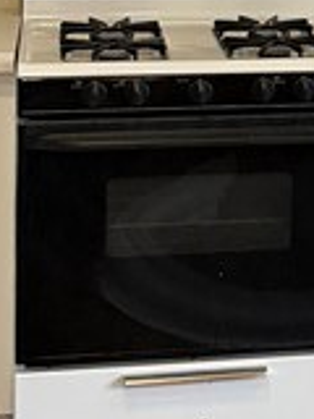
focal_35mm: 154
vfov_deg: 12.5
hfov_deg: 9.3
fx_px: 1863
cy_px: -76
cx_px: 508
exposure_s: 1/60
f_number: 1.78
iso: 400
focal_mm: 6.76
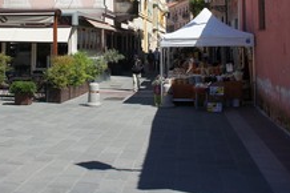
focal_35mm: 57
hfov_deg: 35.1
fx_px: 459
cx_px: 140
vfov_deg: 22.8
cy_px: 1
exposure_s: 1/500
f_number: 7.1
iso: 200
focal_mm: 18
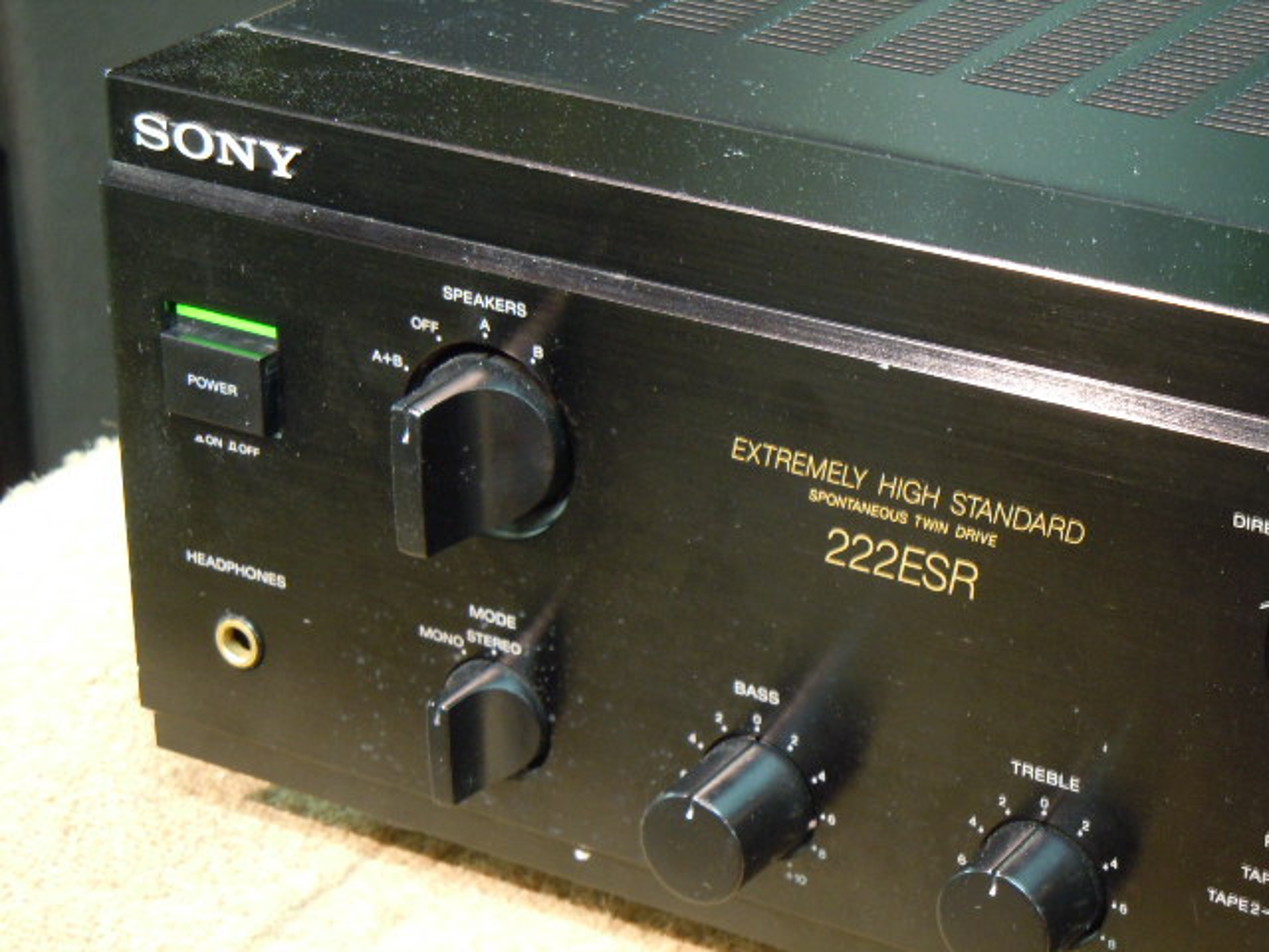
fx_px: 3739
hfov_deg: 19.3
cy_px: 476
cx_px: 634
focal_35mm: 102
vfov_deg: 14.5
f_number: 4.5
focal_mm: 18.3
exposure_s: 1/2.5
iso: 400
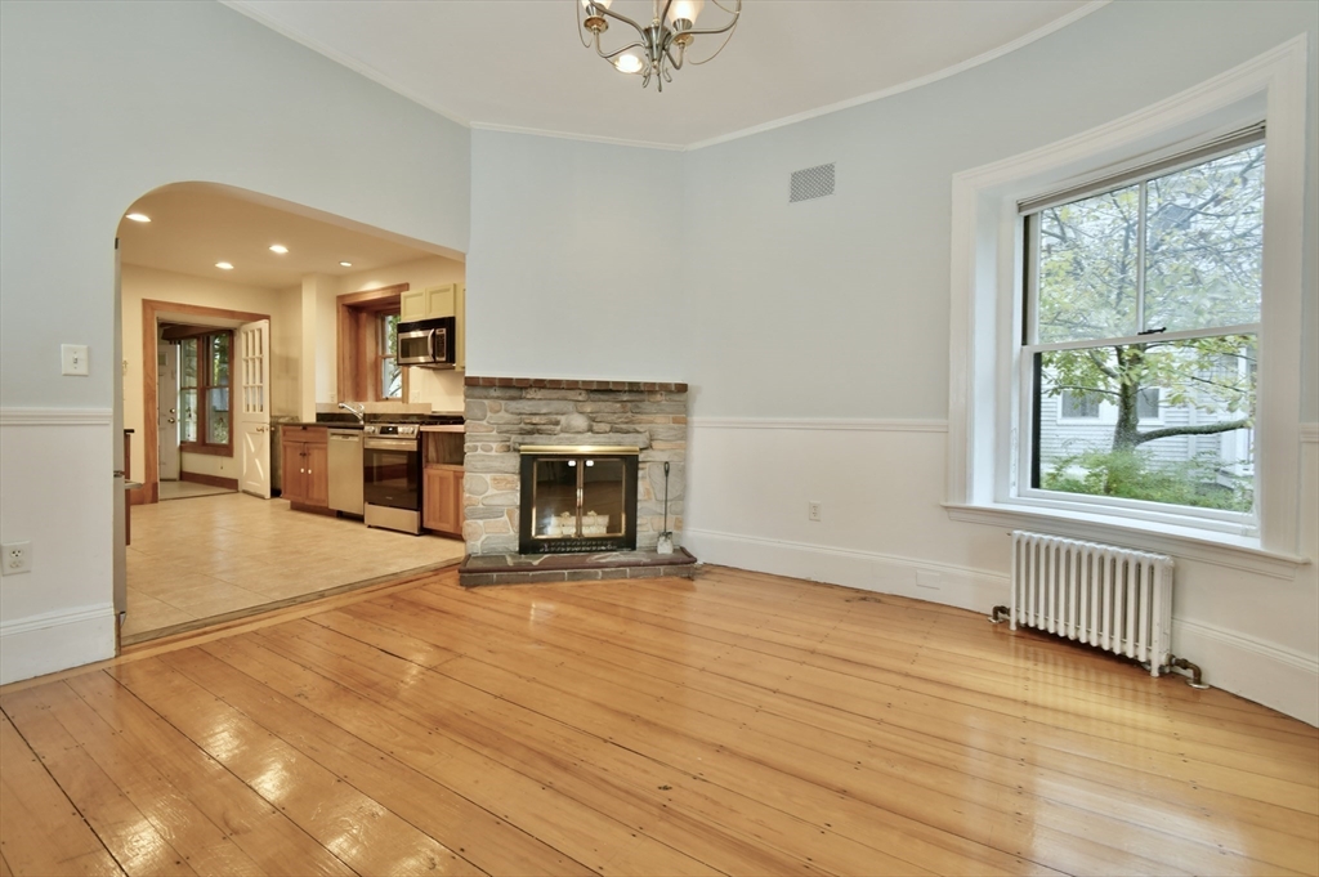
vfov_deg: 77.2
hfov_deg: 100.4
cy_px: 438
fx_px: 549
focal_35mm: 15
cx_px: 660
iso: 320
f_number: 4.5
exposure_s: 1/30
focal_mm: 10
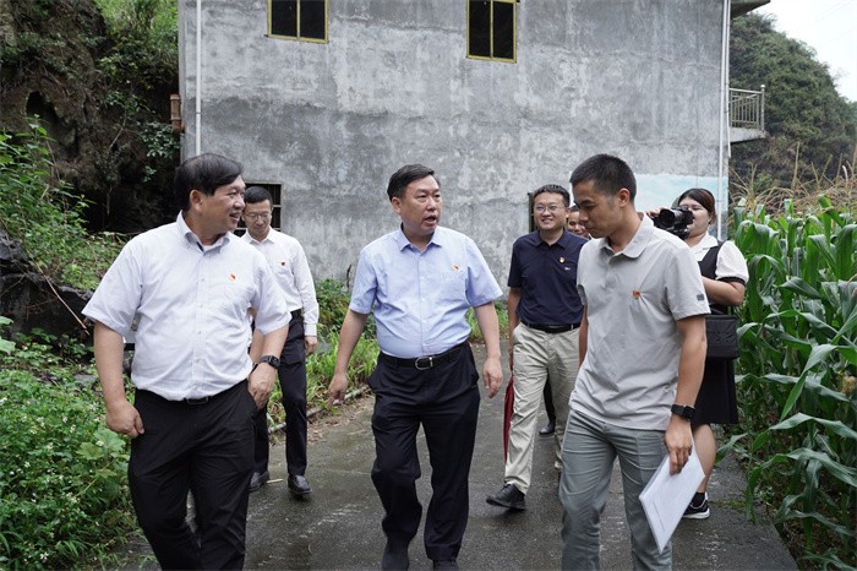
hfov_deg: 62.0
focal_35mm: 30
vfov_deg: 43.6
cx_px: 428
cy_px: 286
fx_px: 714
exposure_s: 1/80
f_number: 5
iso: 250
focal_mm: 30
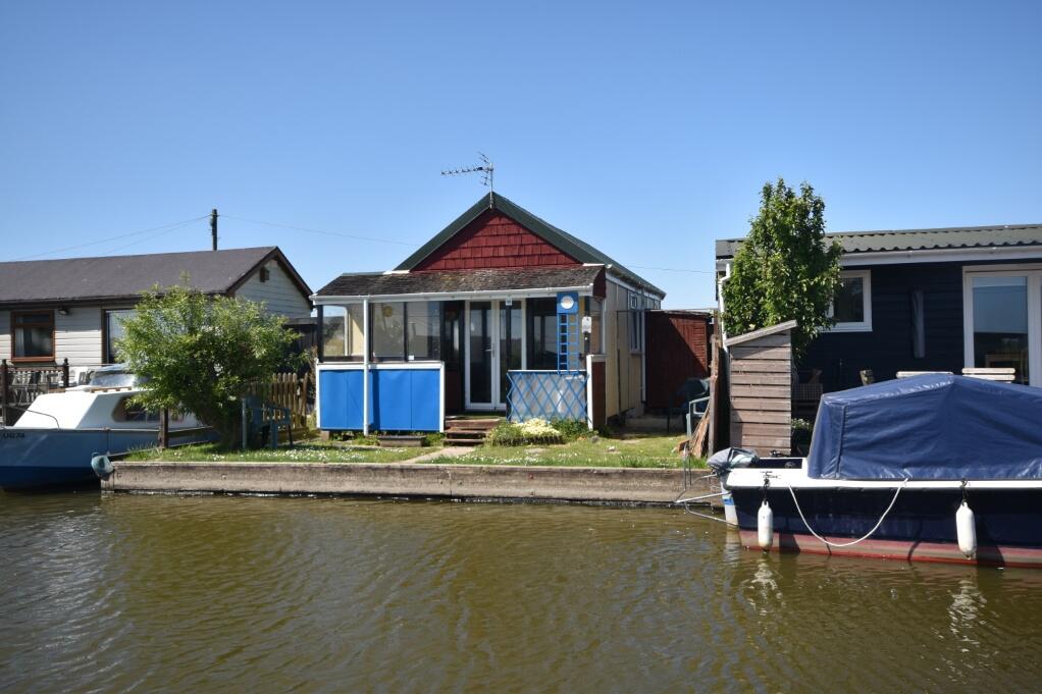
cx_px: 521
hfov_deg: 61.9
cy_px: 347
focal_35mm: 30
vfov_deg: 43.6
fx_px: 868
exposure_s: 1/200
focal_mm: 20
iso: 100
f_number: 8
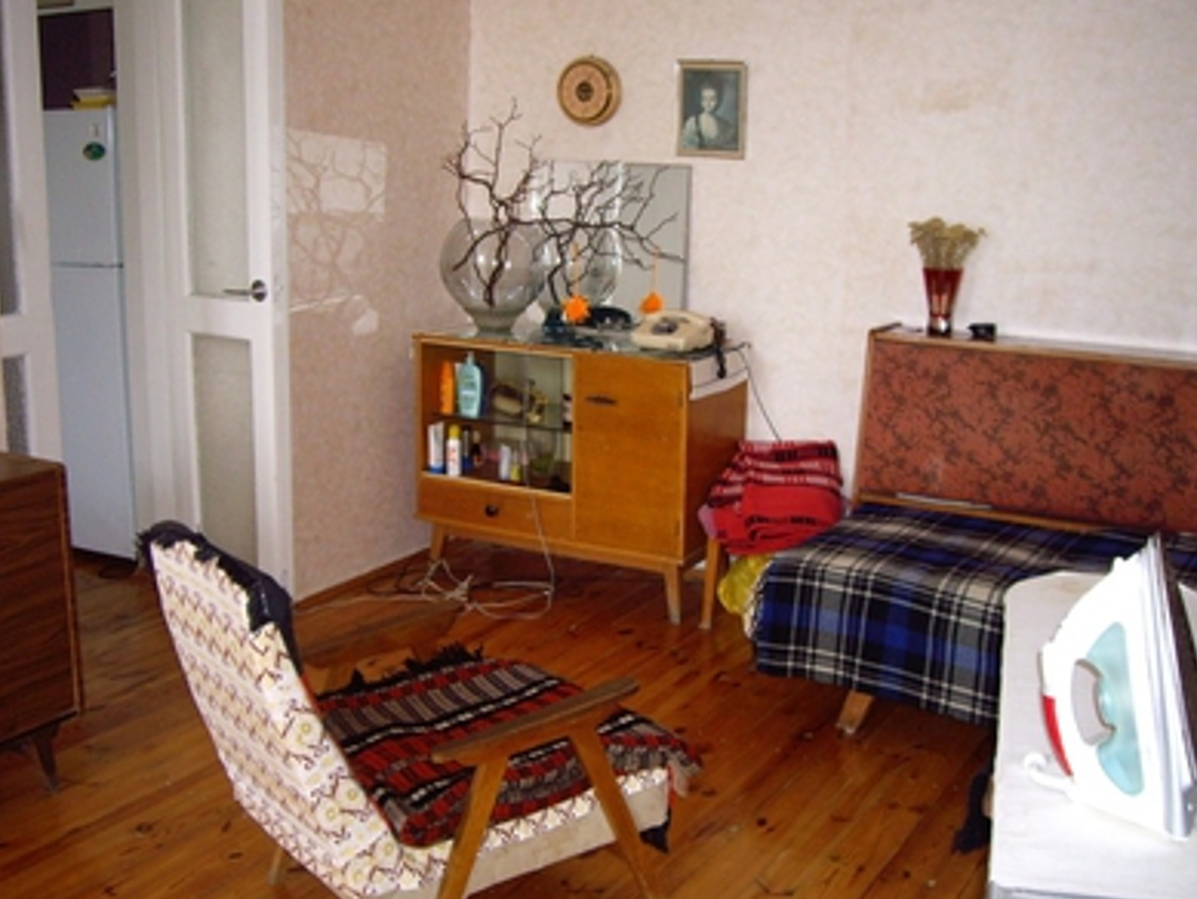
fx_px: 1522
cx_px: 619
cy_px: 403
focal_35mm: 44
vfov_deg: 32.9
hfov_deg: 42.9
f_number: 2.7
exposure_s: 1/40
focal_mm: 6.2
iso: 200
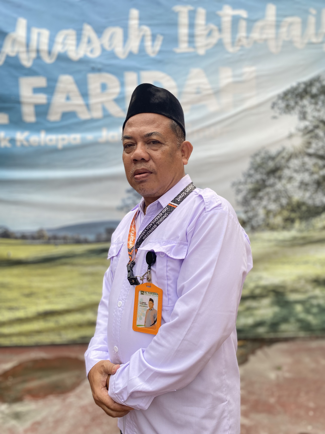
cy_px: 217
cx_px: 162
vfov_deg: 67.3
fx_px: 325
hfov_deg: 53.1
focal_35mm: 26
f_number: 1.8
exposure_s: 1/129
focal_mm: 4.25
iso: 32
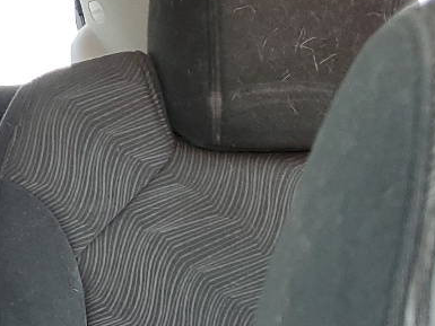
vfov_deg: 13.1
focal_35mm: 108
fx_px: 1358
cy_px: 452
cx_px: -240
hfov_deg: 16.4
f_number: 1.5
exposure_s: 1/60.2
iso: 56
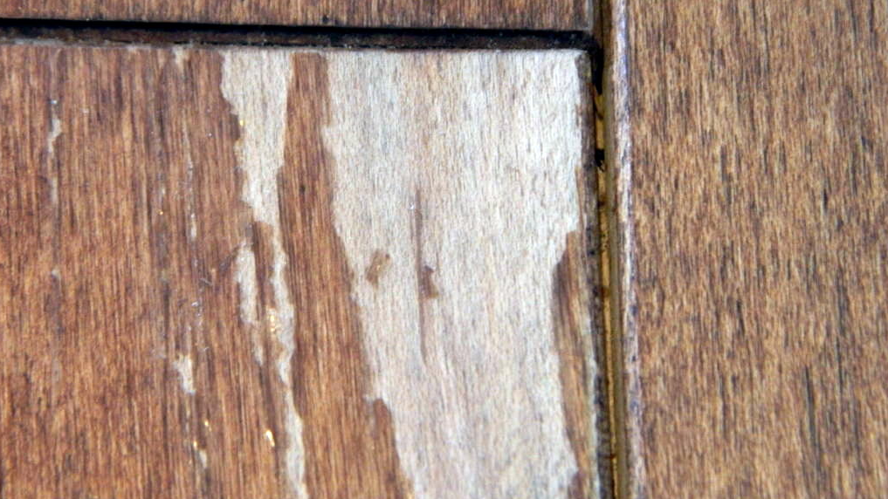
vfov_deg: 10.7
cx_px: 443
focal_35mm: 113
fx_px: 2661
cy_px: 236
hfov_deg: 18.9
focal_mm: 18.6
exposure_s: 1/20
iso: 400
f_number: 4.5
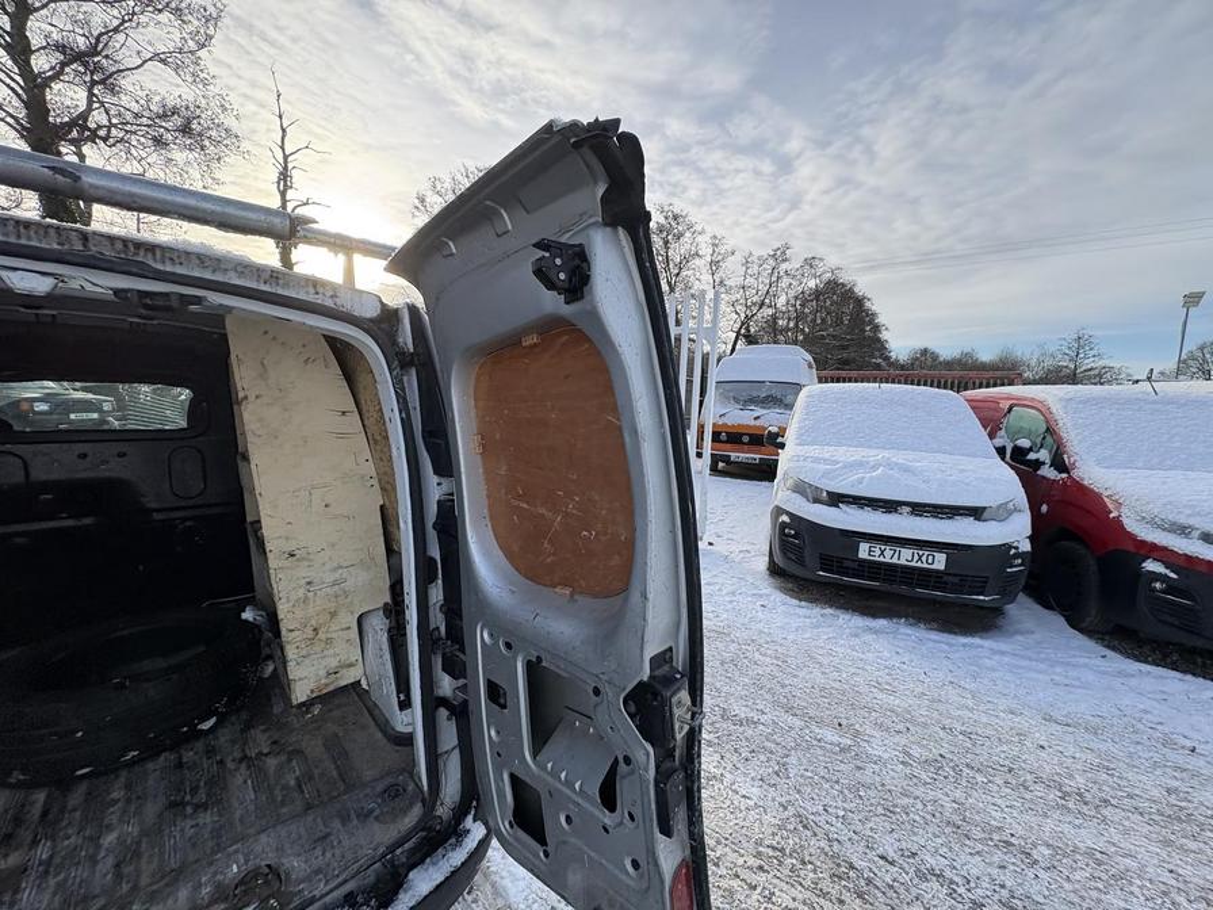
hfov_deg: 102.1
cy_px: 455
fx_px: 491
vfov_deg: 85.7
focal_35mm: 14
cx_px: 606
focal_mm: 2.22
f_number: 2.2
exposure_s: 1/615
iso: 50
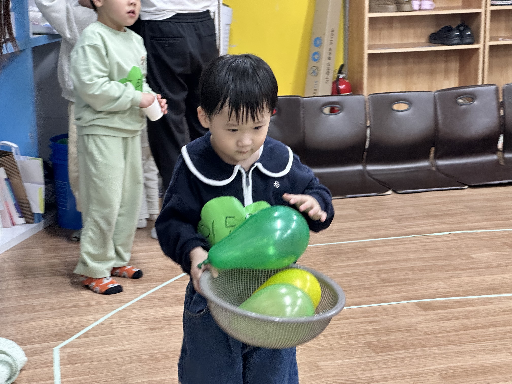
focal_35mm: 77
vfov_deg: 19.1
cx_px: 256
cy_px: 192
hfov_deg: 25.3
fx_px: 1139
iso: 250
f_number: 2.8
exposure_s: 1/40
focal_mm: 9
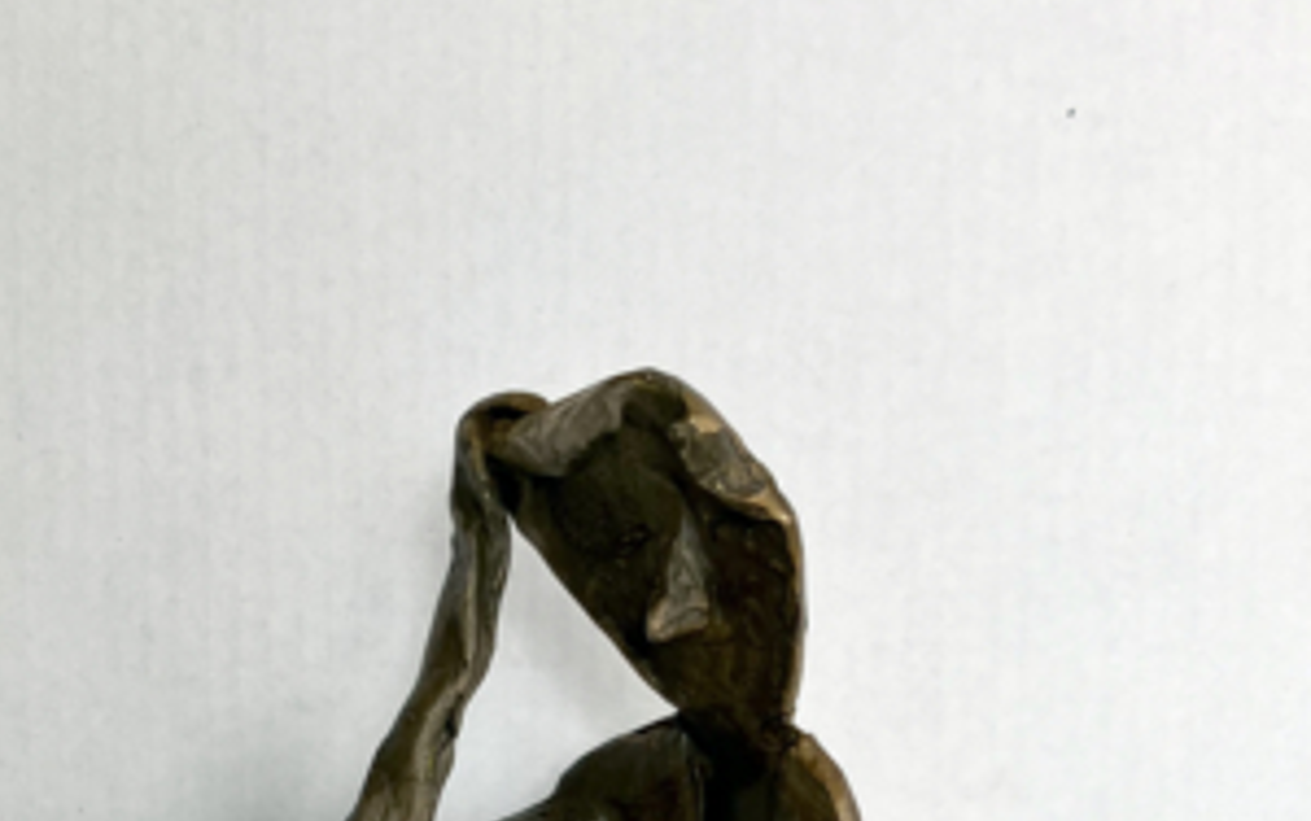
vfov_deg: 17.5
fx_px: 2503
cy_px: 1057
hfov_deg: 29.2
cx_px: 492
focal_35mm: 70
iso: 32
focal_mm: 3.99
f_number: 1.8
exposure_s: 1/100
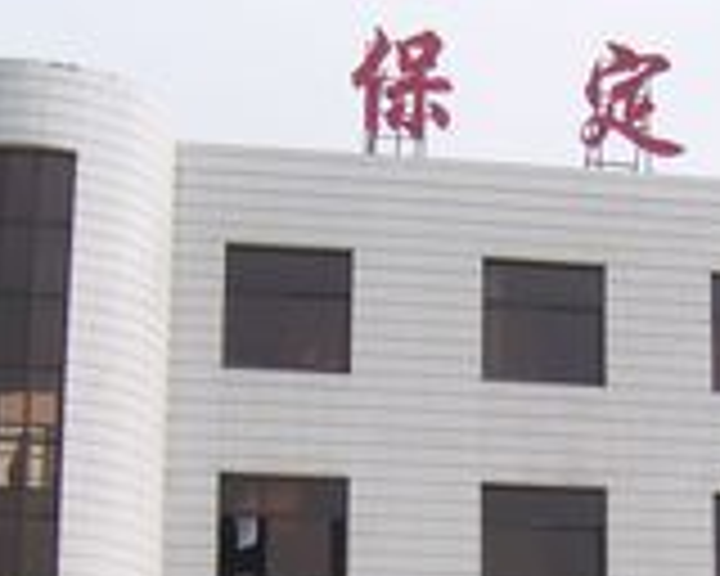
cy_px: 695
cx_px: 612
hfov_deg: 18.2
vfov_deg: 14.3
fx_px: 2216
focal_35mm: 104
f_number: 7
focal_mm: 7.3
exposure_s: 1/250
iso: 100
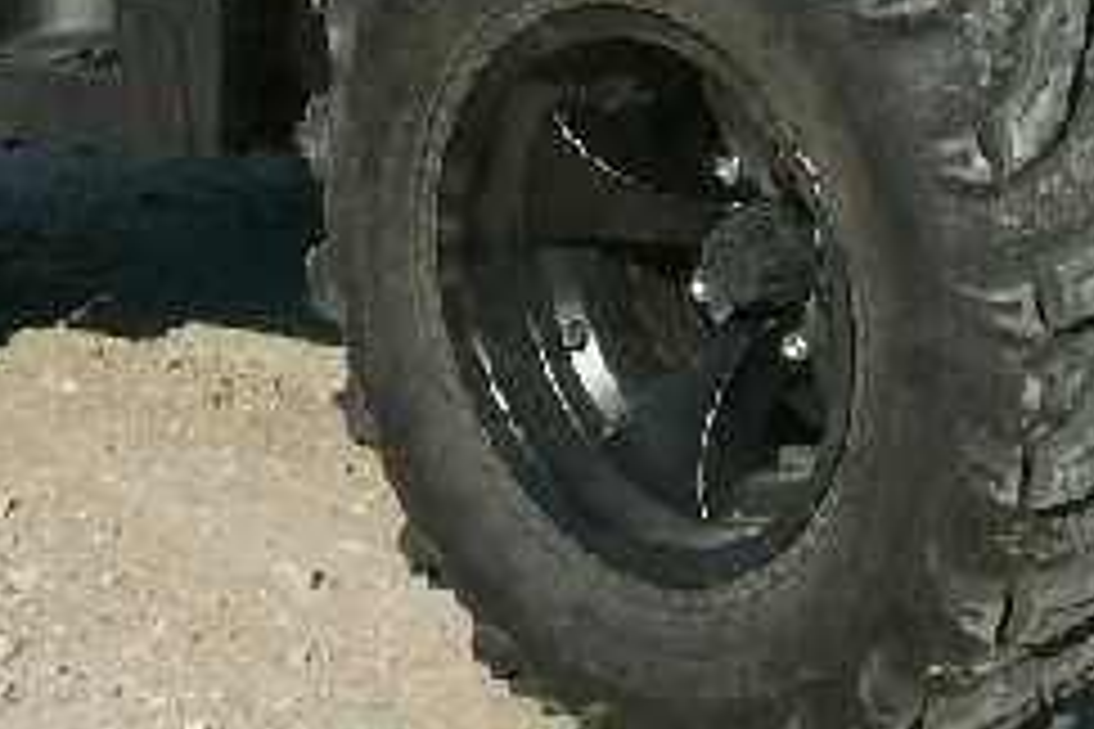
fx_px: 4710
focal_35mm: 155
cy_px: -369
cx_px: 626
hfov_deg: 13.2
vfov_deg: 8.6
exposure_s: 1/750
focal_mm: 31
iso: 800
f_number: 13
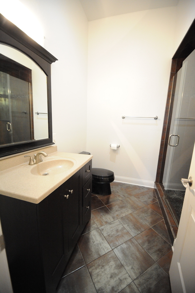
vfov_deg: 100.4
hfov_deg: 77.3
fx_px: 122
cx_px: 98
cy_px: 146
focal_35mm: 15
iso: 6400
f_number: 4
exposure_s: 1/160
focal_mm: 15
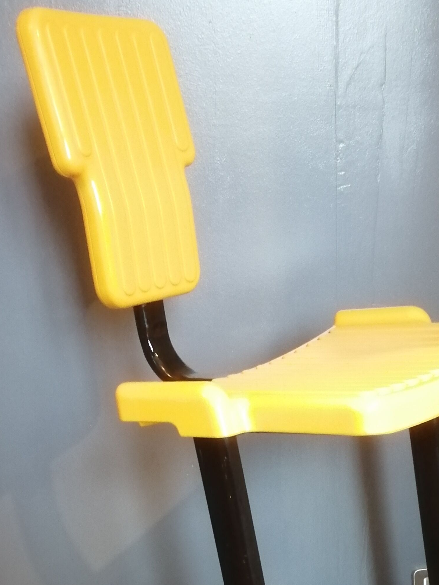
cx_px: 280
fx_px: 913
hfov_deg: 26.9
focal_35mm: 54
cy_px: 546
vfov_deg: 33.3
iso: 500
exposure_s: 1/16.7
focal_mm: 3.62
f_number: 1.8
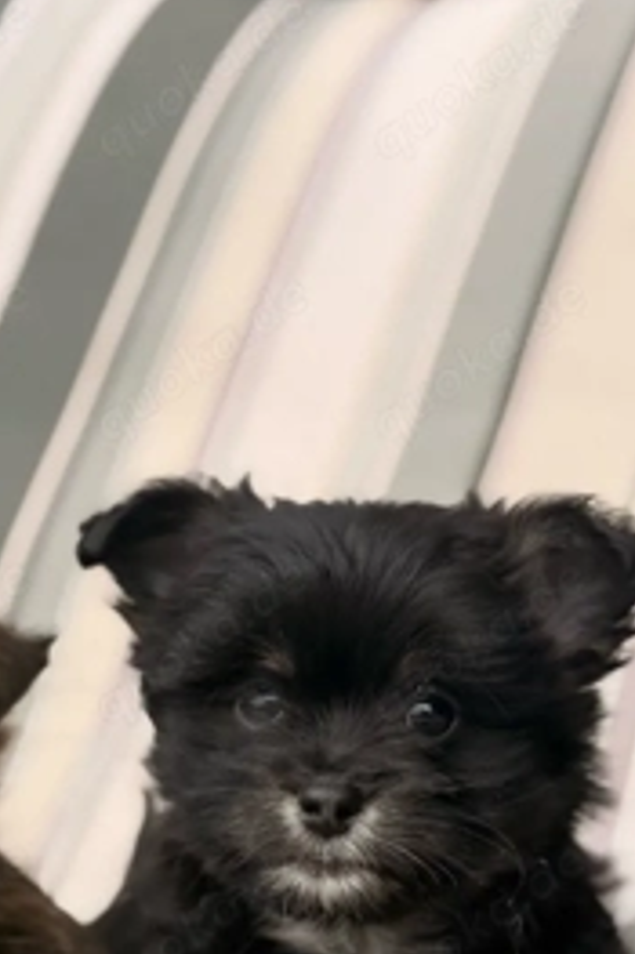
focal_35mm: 76
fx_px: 2013
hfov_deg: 17.9
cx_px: 279
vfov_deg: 26.4
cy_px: 682
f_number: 1.78
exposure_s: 1/481
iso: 64
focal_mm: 6.76
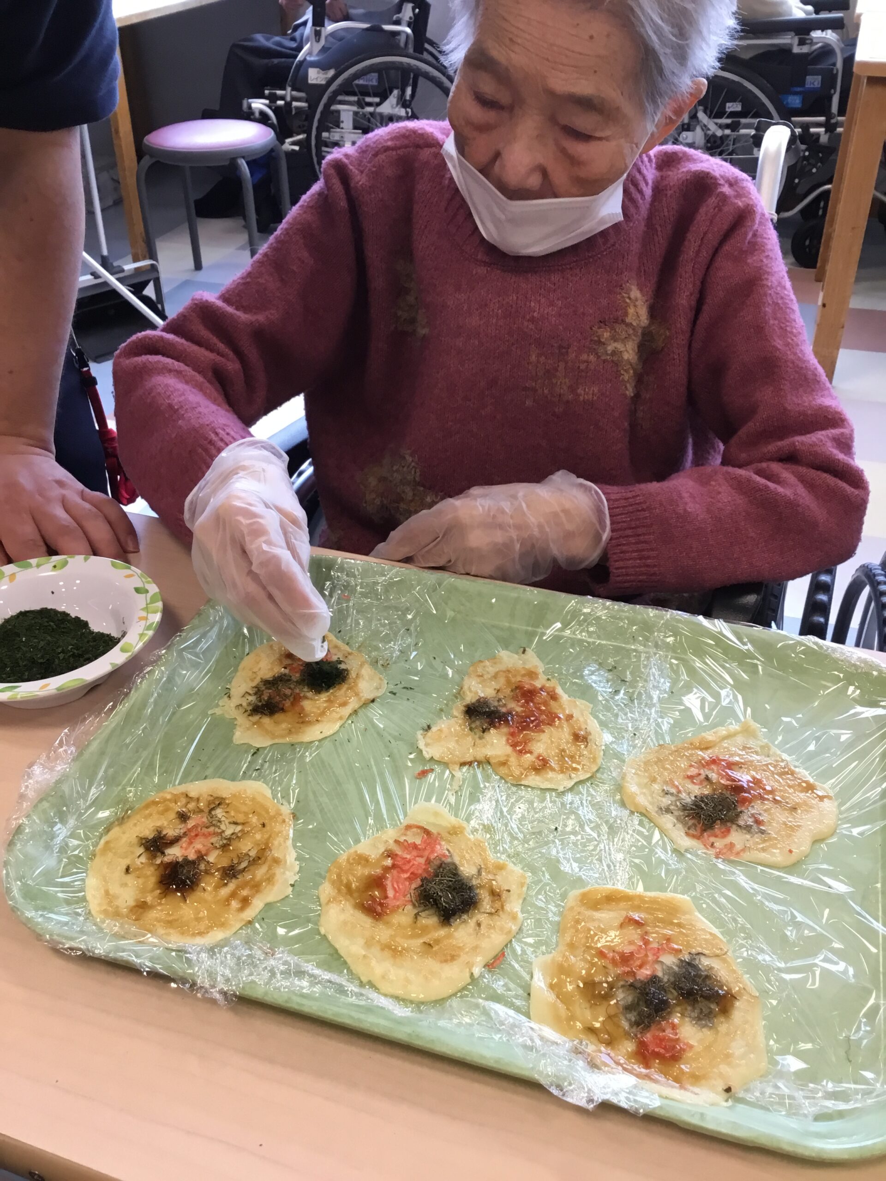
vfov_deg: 58.4
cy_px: 590
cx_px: 443
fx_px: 1058
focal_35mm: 31
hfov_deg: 45.4
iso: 25
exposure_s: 1/30
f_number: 2.4
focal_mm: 3.3
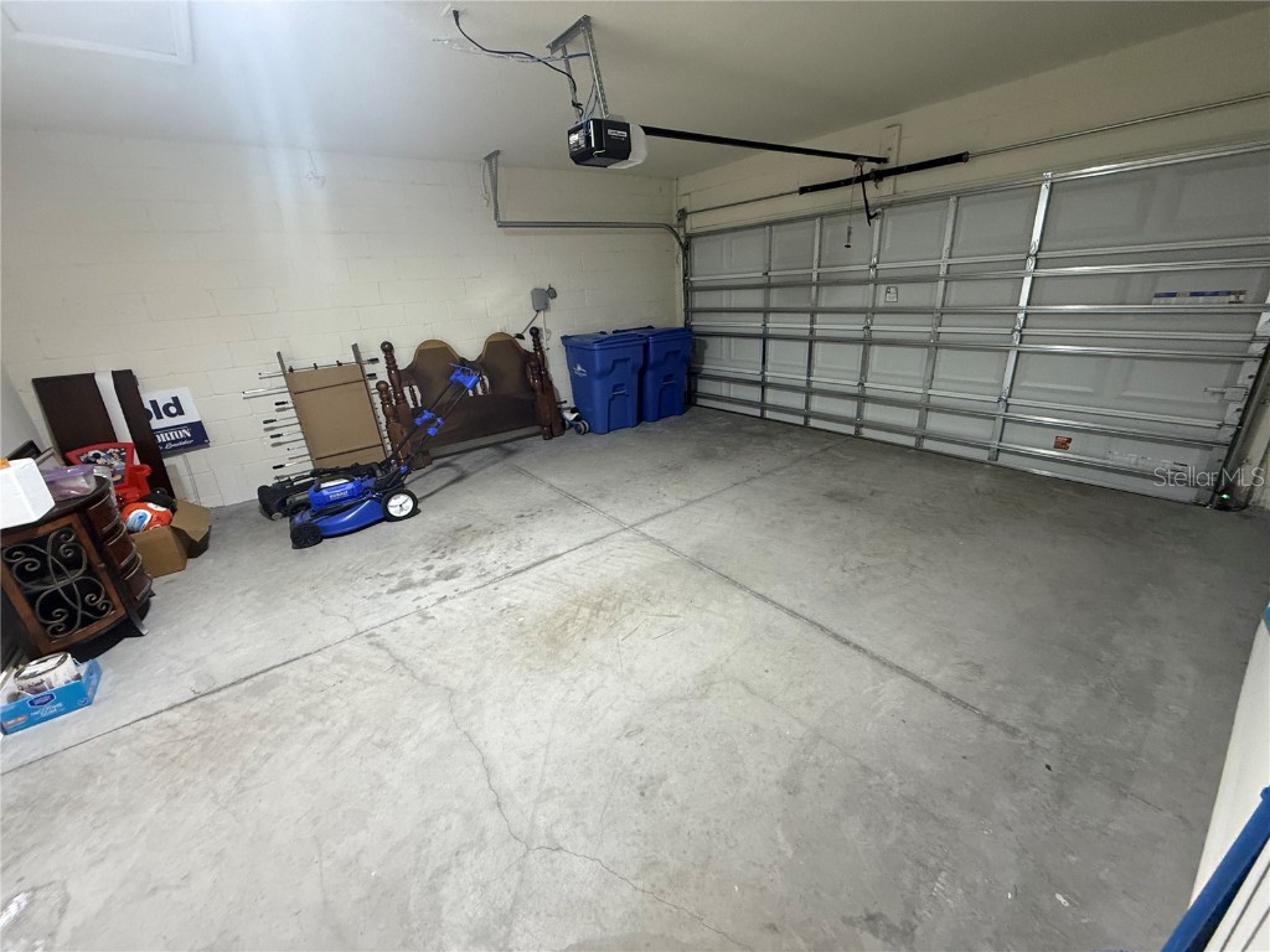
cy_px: 476
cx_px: 635
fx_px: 514
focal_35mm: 14
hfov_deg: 102.1
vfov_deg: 85.7
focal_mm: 2.22
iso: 400
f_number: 2.2
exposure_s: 1/60
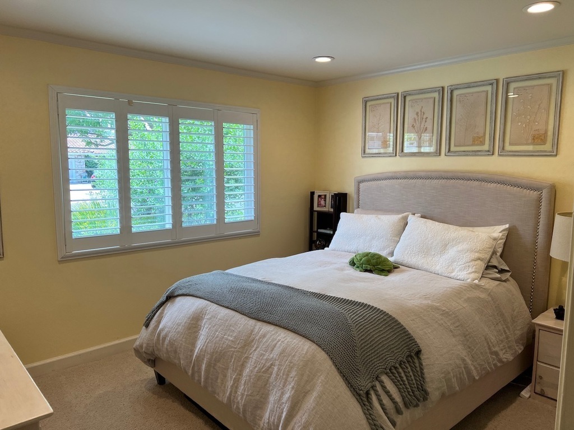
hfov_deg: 67.3
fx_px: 431
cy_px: 215
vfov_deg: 53.1
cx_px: 287
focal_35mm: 26
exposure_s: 1/158
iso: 50
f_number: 1.5
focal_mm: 5.7
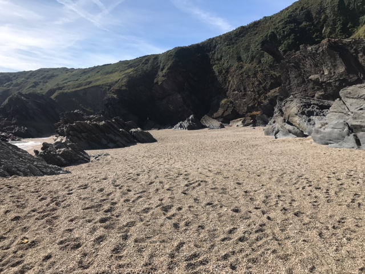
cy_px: 137
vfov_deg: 49.7
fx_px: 295
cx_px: 182
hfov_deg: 63.4
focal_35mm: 28
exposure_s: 1/3096
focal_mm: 3.99
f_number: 1.8
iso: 20
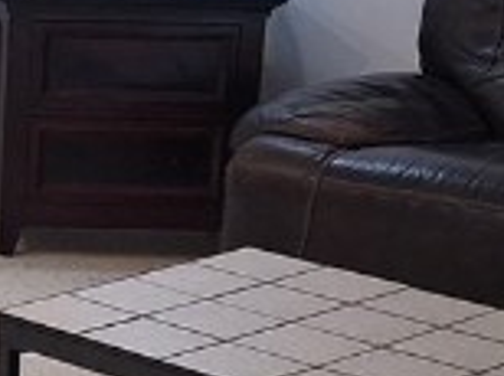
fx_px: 2224
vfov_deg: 9.7
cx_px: -268
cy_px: 209
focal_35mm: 153
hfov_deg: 12.3
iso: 160
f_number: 1.8
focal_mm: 5.54
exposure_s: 1/40
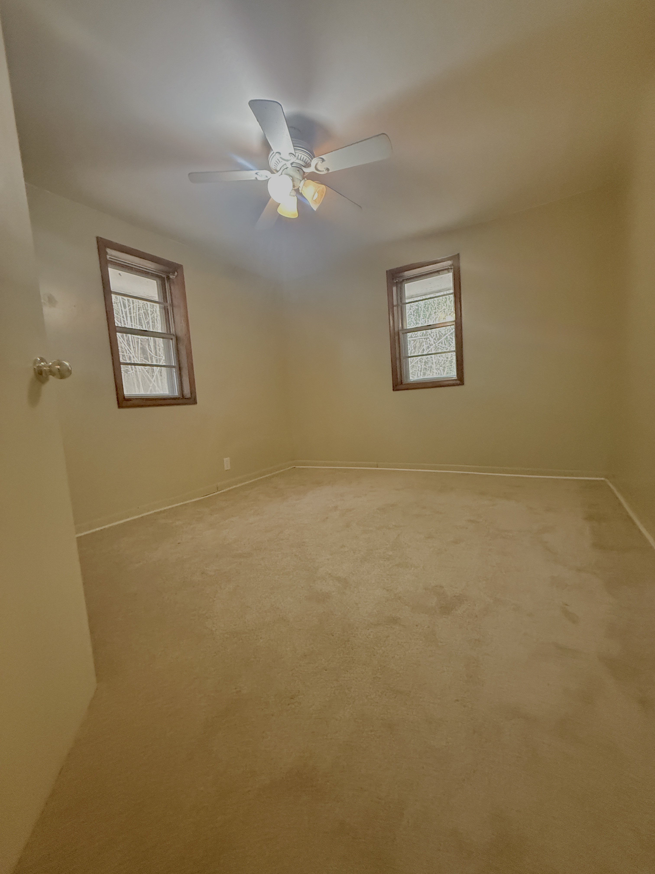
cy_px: 437
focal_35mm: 14
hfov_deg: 85.7
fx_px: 353
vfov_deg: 102.1
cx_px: 328
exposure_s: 1/60
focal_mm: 2.22
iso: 640
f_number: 2.2
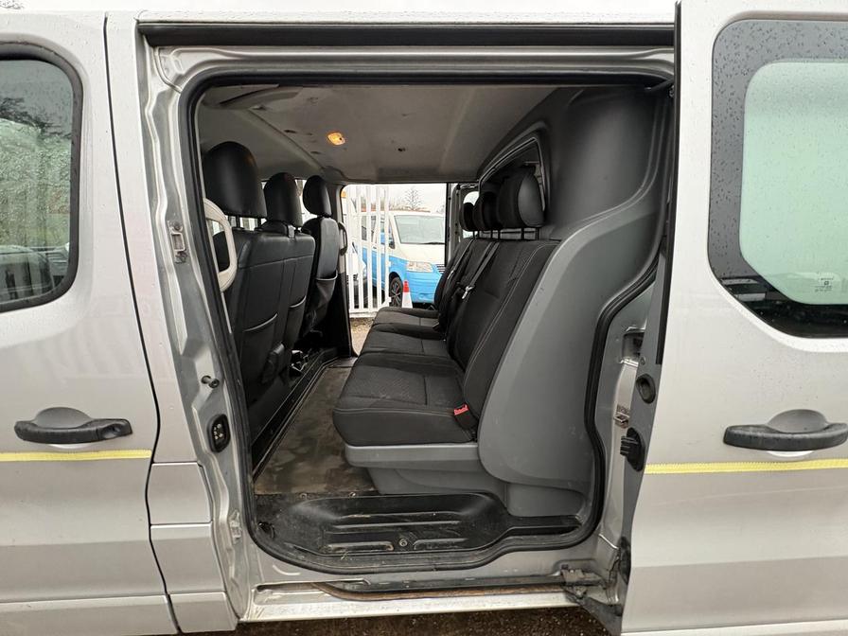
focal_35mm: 14
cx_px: 424
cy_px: 318
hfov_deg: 102.1
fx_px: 343
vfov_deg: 85.7
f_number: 2.2
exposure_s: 1/60
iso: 250
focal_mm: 2.22
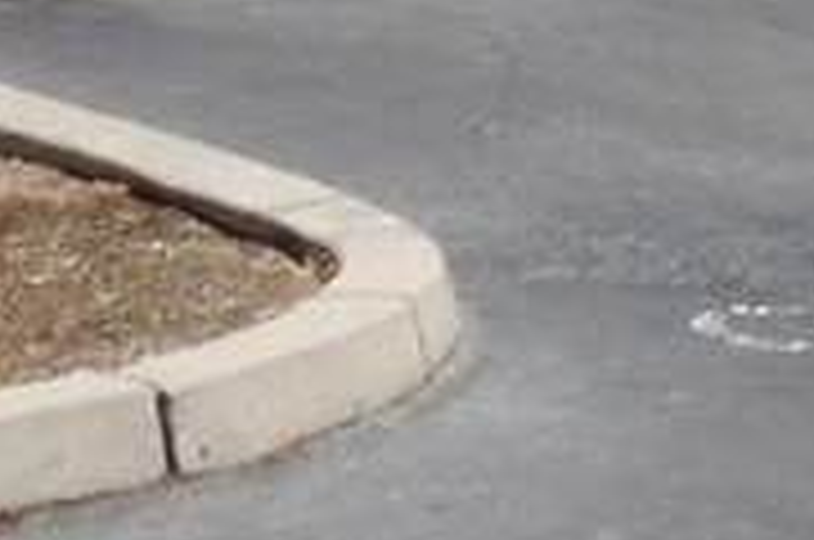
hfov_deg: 10.8
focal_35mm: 177
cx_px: 1498
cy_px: -868
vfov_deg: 7.2
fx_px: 3995
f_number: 4.1
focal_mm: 4.3
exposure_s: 1/1250
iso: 125
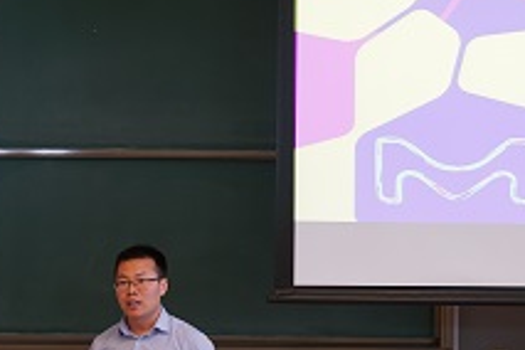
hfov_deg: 22.8
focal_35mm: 89
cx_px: 343
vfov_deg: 15.3
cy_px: 213
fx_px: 1298
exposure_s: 1/60
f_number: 2.8
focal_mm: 38
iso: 800
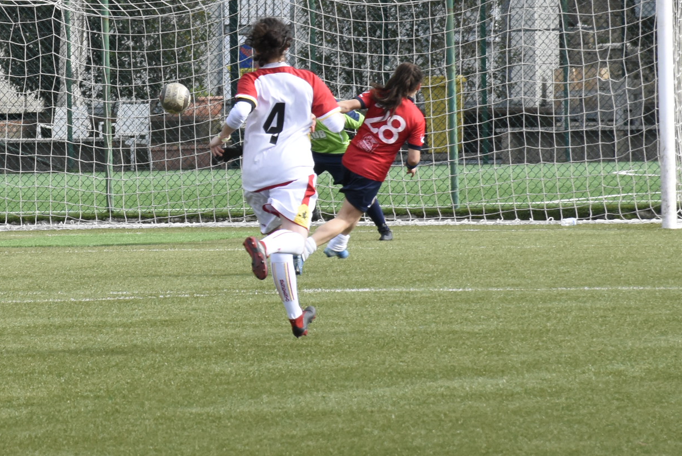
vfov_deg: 2.7
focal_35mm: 514
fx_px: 9745
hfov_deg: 4.0
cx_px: 80
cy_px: 66
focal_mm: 140
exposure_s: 1/1000
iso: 800
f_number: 8
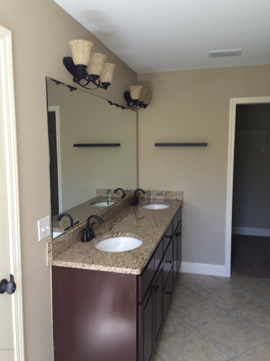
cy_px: 180
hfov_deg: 48.2
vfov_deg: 61.7
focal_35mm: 29
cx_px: 135
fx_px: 302
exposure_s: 1/30
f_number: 2.2
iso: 80
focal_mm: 4.15
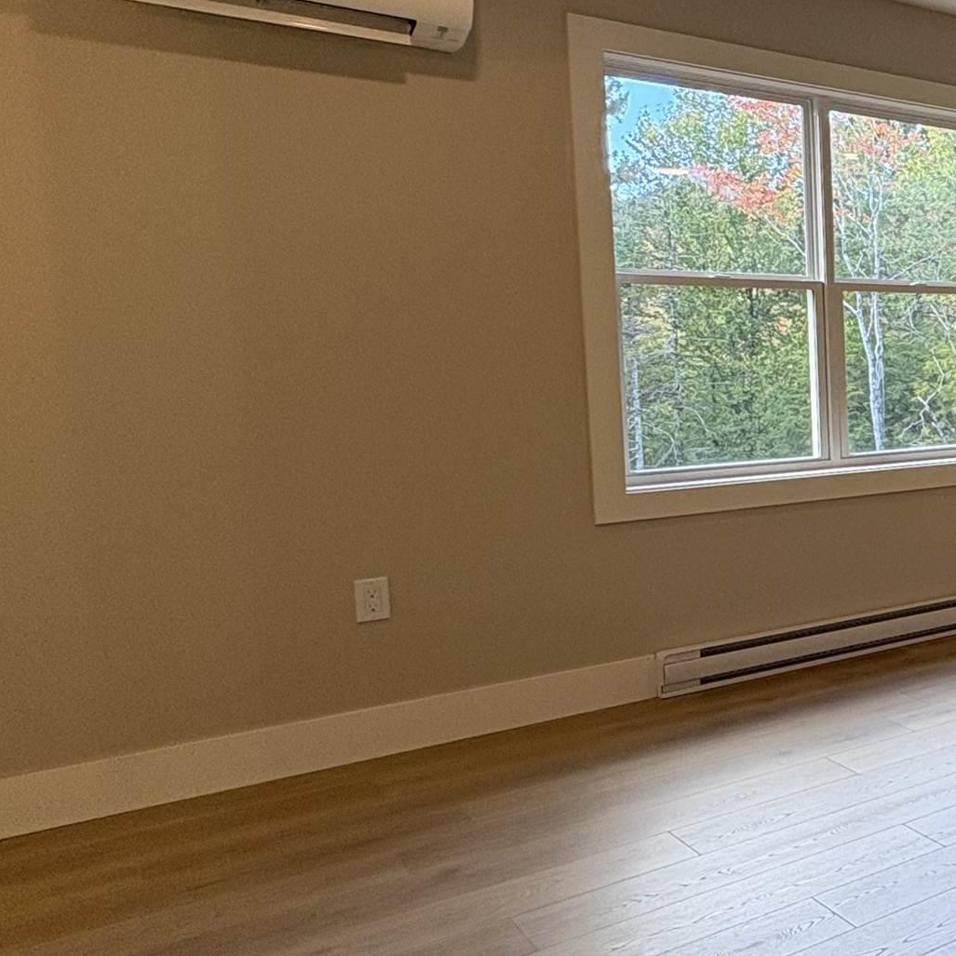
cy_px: 429
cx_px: 1310
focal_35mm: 37
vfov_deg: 44.9
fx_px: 1156
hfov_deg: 31.6
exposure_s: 1/126
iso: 80
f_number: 2.2
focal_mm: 2.22
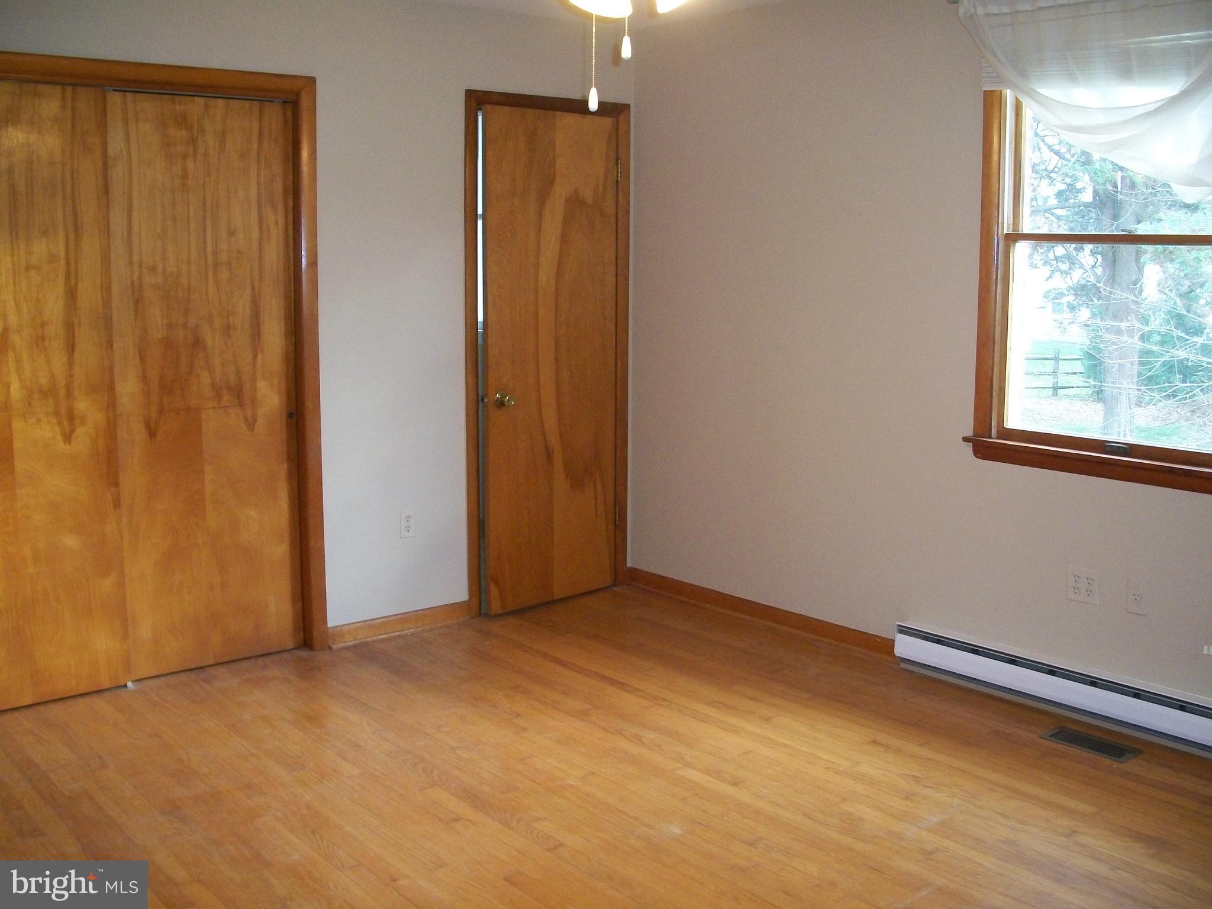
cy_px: 454
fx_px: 1225
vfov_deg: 40.7
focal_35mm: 35
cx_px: 606
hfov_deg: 52.6
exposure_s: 1/30
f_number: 3.1
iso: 320
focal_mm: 6.3
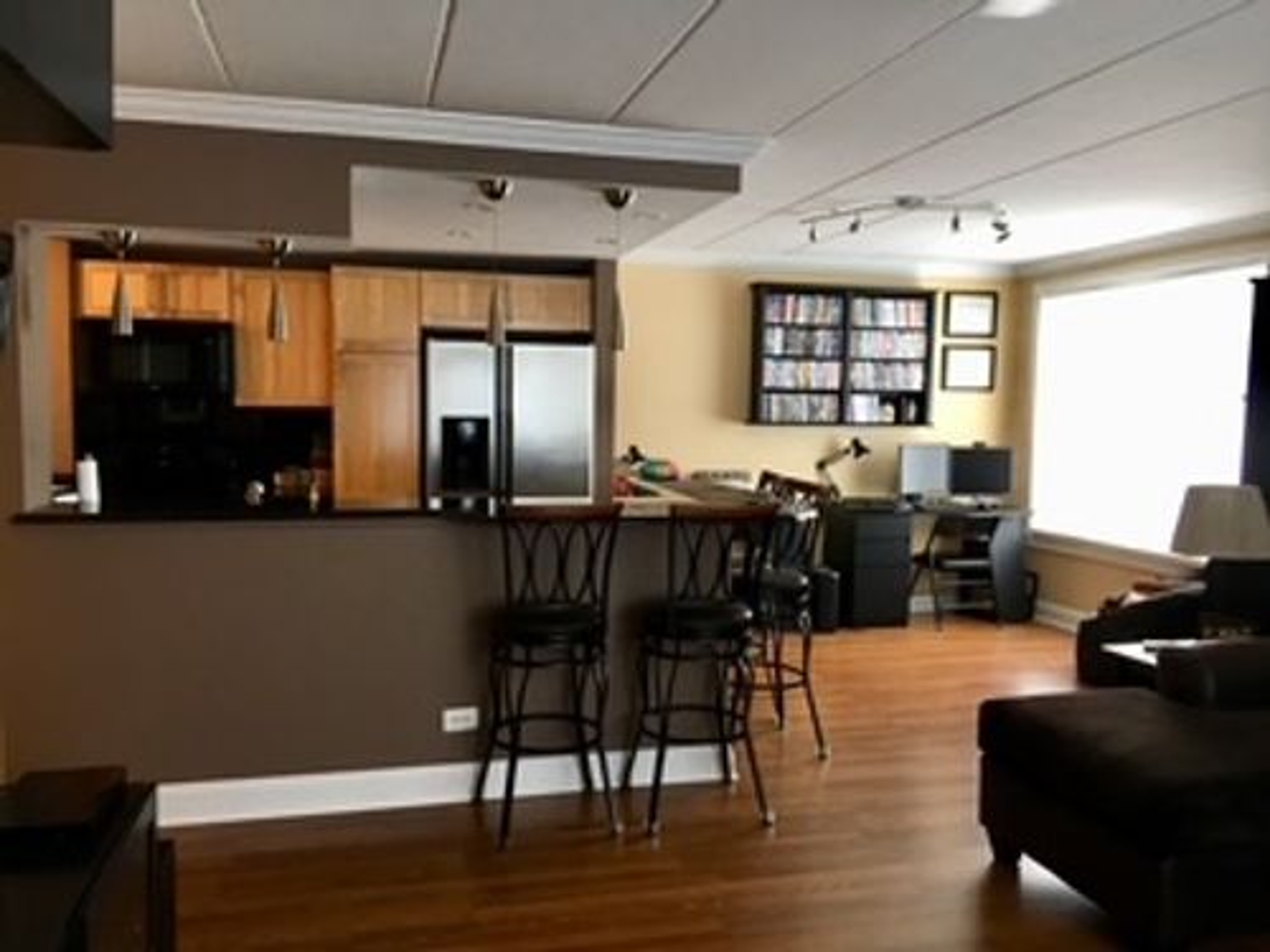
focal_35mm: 29
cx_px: 635
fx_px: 1064
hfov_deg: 61.7
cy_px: 476
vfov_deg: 48.2
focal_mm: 4.15
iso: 64
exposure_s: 1/30
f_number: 2.2
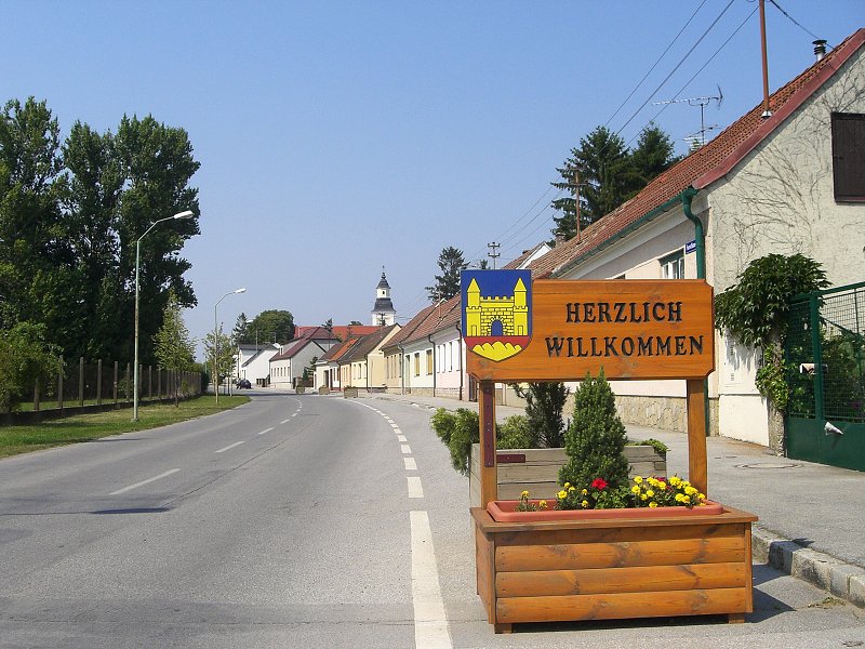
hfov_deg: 49.0
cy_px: 324
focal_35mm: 38
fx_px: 950
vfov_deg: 37.7
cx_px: 432
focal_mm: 6.3
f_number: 4.4
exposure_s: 1/800
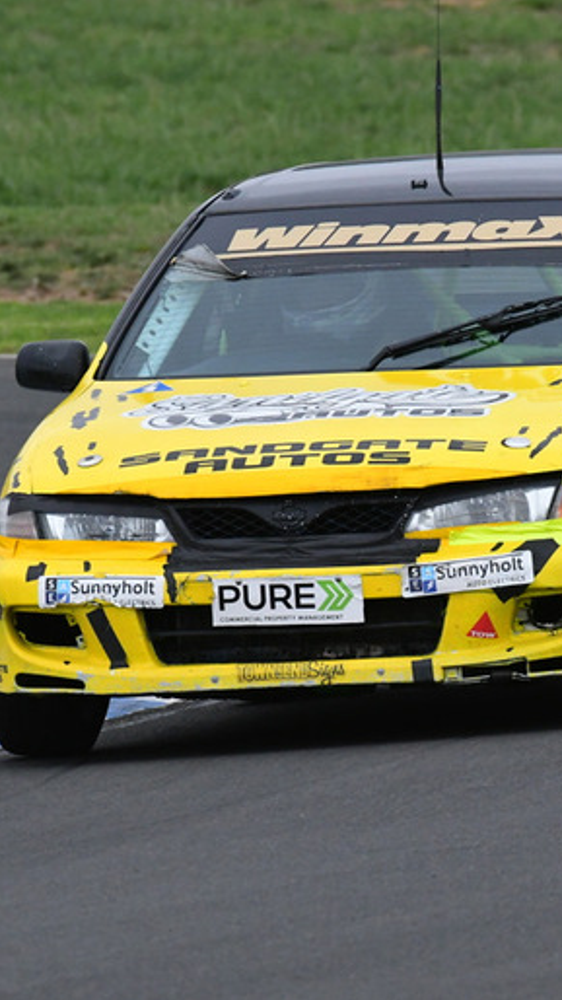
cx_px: 387
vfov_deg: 2.0
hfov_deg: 1.1
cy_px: 486
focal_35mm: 1100
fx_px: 29151
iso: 2500
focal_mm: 450
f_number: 10
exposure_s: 1/640
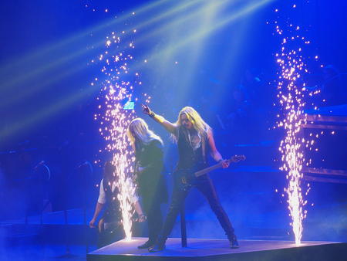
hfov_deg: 6.6
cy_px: 130
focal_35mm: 300
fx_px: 3009
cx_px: 174
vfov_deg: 5.0
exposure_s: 1/250
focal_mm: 64.3
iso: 400
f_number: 2.8
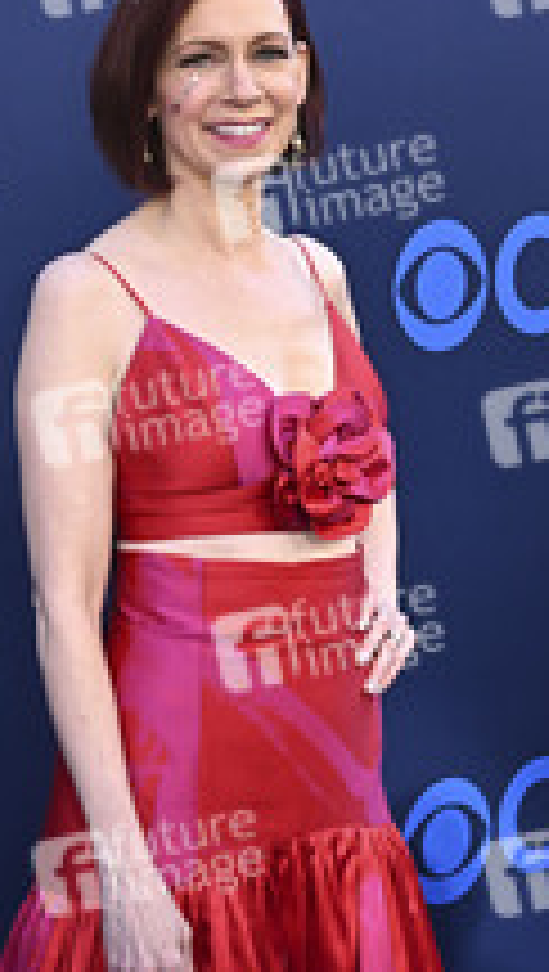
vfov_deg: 25.6
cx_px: 209
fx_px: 2141
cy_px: 526
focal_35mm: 83
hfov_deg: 14.6
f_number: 5.6
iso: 320
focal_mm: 38
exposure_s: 1/200
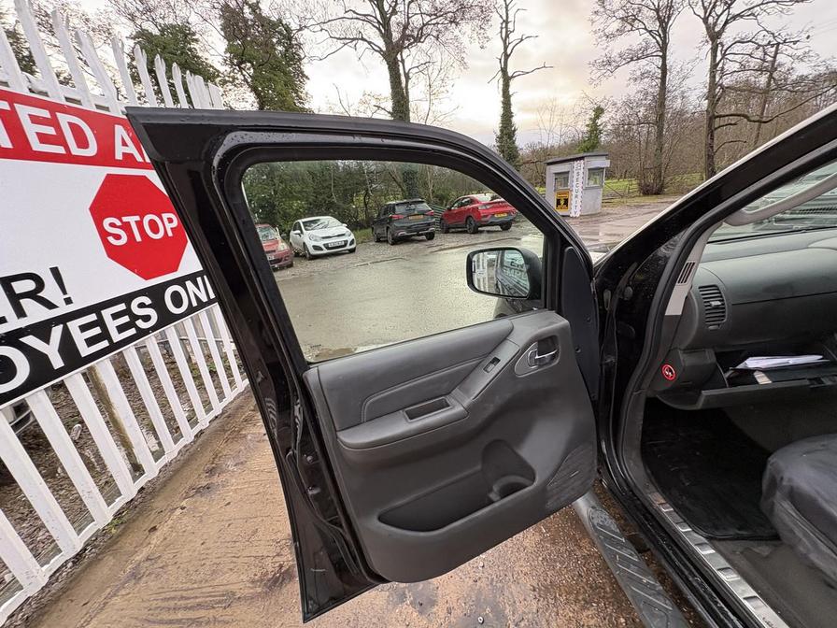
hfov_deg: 102.1
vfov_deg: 85.7
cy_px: 314
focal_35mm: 14
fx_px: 339
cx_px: 418
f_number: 2.2
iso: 125
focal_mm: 2.22
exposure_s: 1/99
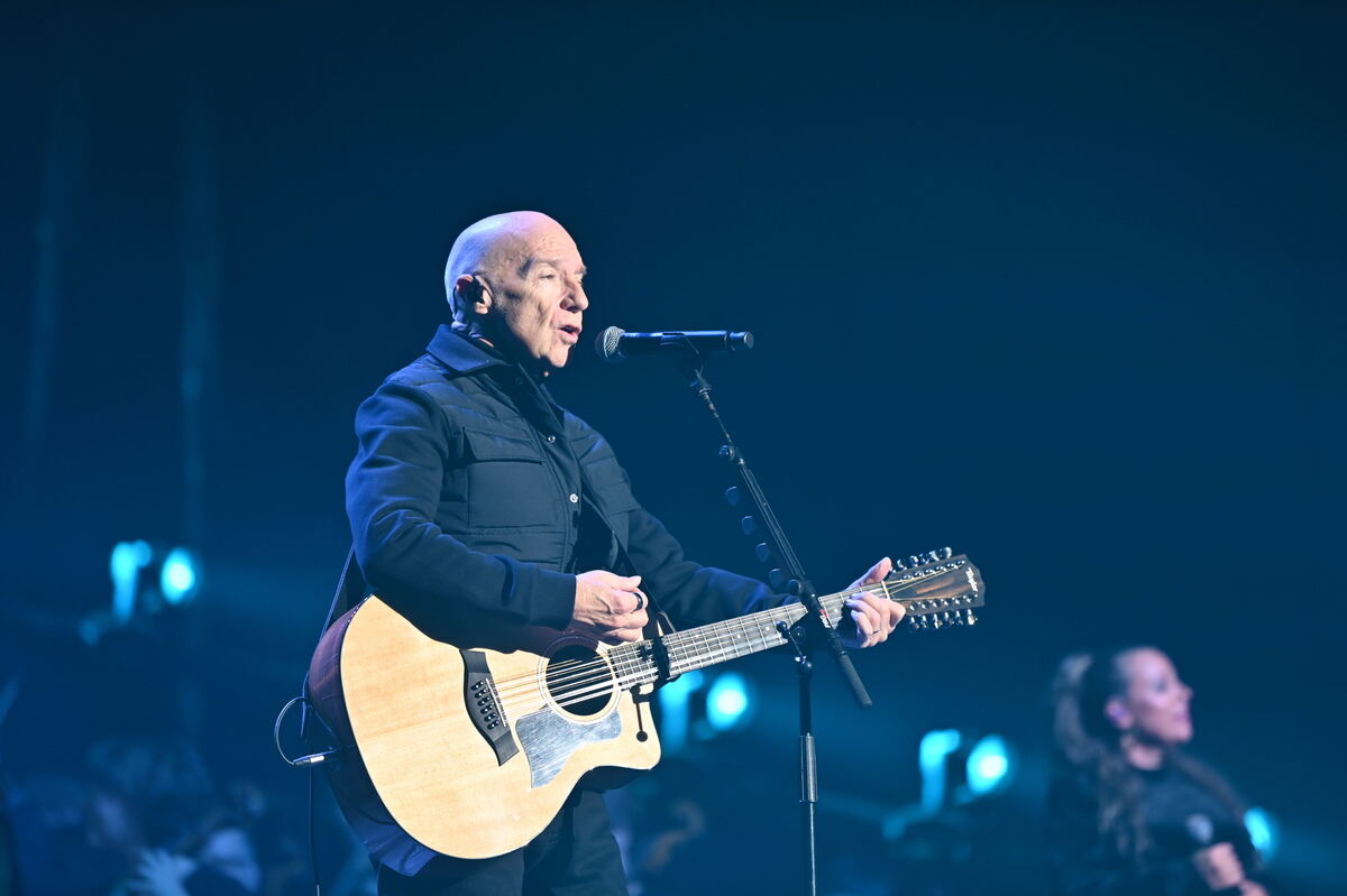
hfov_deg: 11.1
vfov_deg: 7.4
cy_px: 448
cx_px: 674
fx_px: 6919
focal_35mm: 185
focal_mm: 185
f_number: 2.8
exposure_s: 1/250
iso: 800
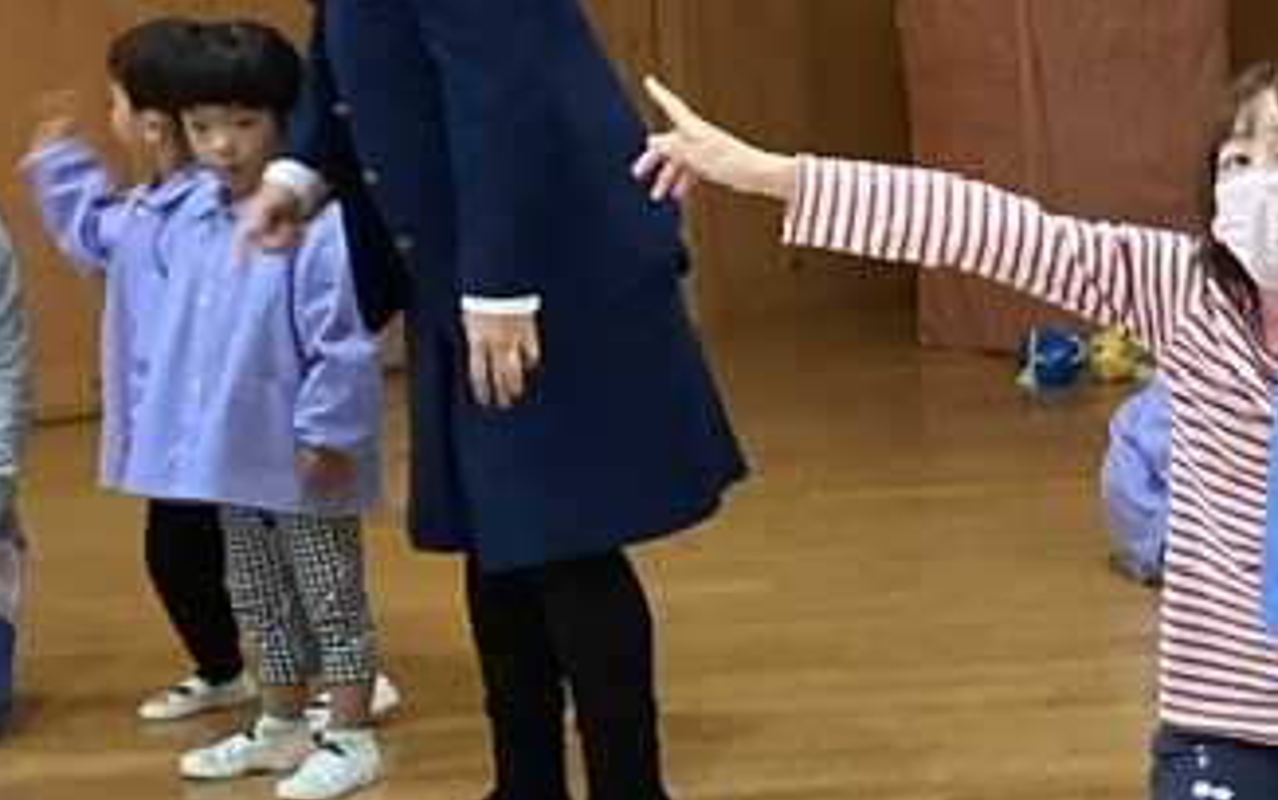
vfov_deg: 10.2
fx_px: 4495
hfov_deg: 15.5
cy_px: 498
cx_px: 1611
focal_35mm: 129
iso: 200
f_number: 2.4
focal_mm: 3.3
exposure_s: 1/60
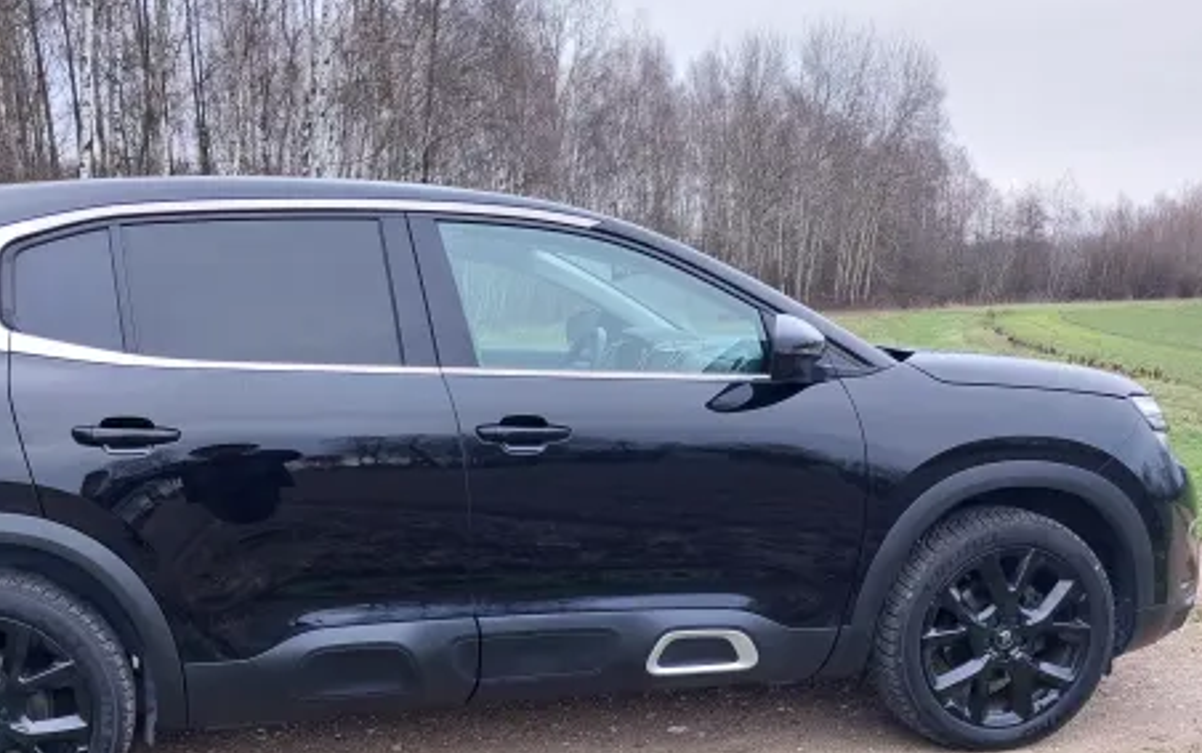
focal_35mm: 45
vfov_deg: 28.3
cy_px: 551
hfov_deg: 44.1
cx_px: 484
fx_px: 1475
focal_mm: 4.6
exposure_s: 1/50
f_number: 1.8
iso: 40
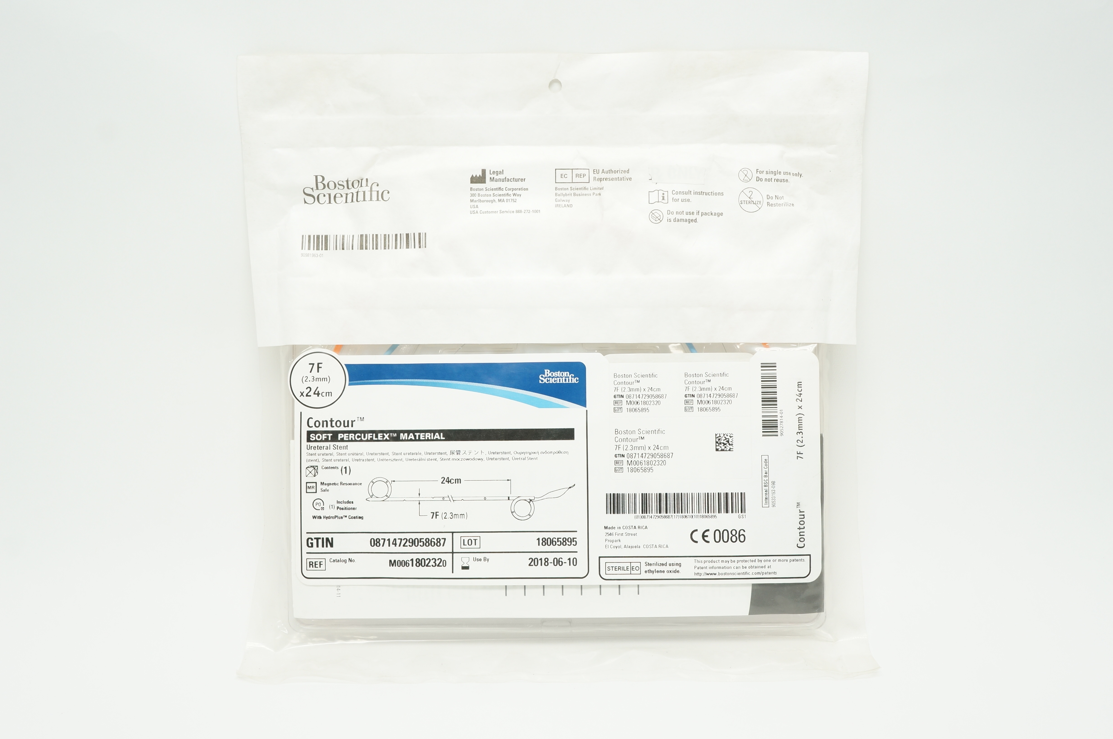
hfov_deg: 51.3
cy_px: 370
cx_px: 556
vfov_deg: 35.4
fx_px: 1158
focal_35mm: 38
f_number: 8
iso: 400
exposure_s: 1/30
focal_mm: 25
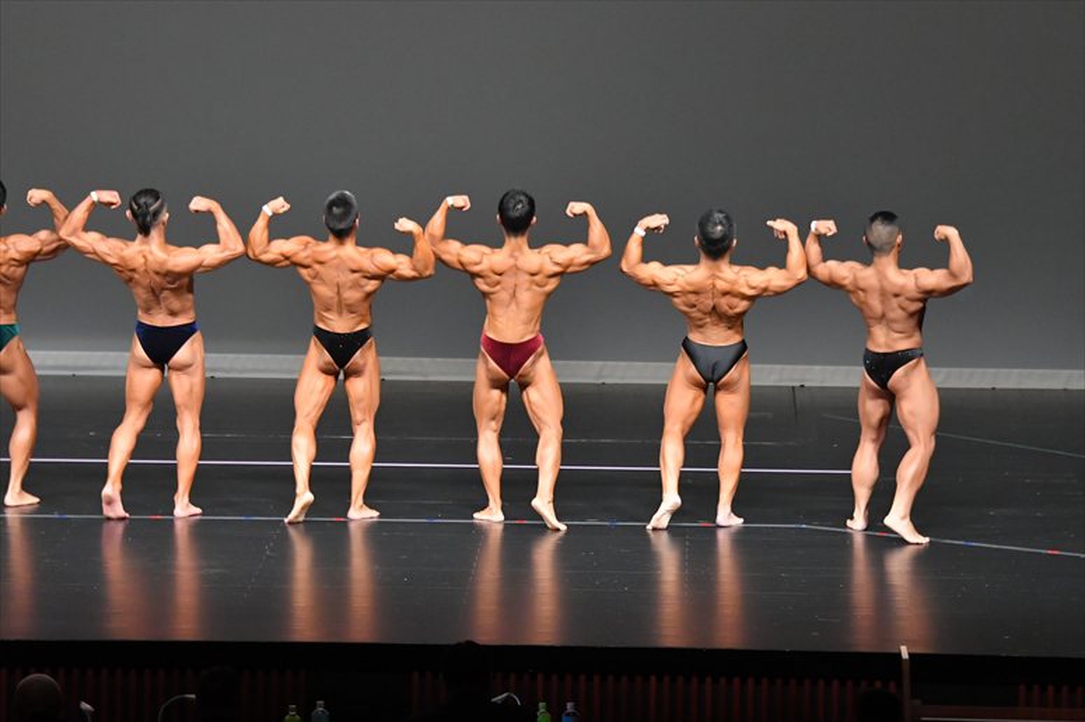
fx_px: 5633
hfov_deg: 11.0
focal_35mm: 187
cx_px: 542
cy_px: 361
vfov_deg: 7.3
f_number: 5.6
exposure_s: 1/400
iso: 5000
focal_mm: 125
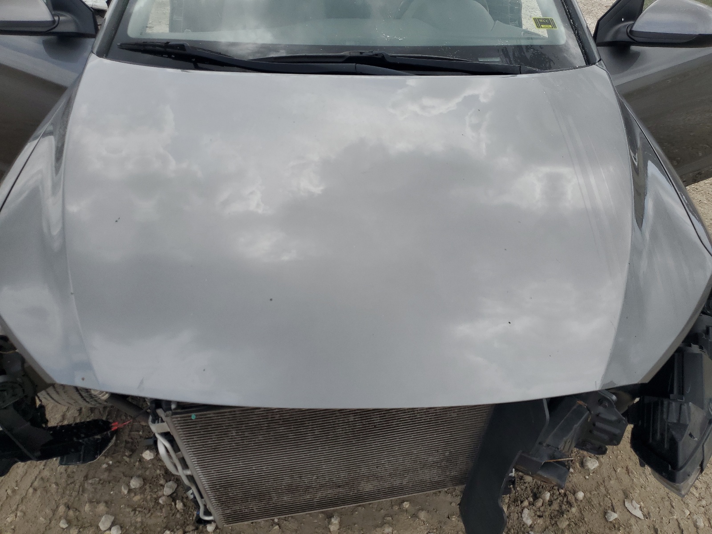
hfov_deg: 67.3
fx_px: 535
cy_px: 267
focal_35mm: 26
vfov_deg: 53.1
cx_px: 356
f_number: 1.5
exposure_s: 1/2500
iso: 50
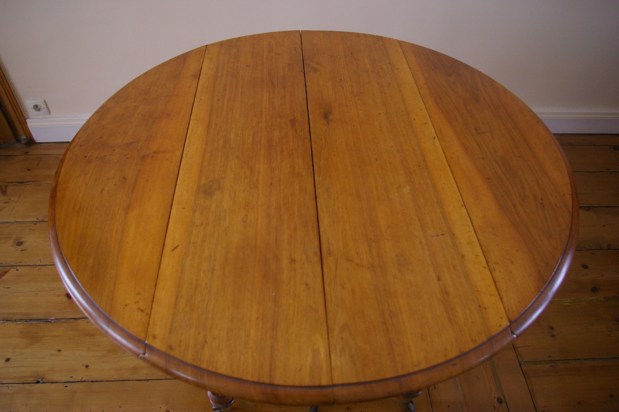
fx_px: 464
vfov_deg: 47.9
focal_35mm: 27
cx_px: 310
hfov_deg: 67.4
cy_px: 206
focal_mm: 18
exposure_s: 1/20
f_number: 3.5
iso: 800
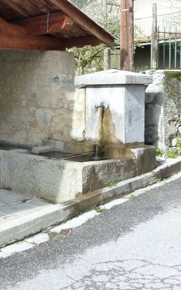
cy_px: 112
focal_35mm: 52
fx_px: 410
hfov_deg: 21.6
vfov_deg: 38.7
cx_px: -76
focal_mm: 4.1
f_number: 4
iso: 250
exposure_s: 1/250
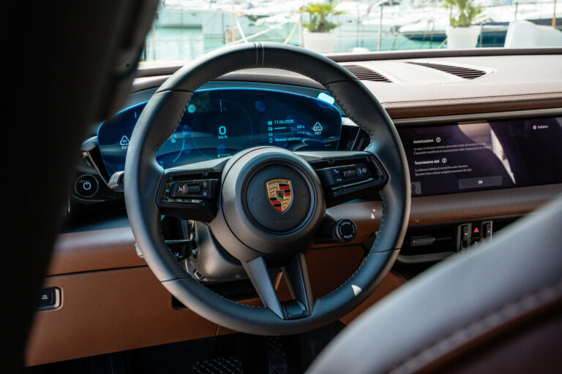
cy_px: 187
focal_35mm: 50
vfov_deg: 27.0
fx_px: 779
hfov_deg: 39.7
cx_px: 281
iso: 1000
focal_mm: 49.9
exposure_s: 1/125
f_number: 14
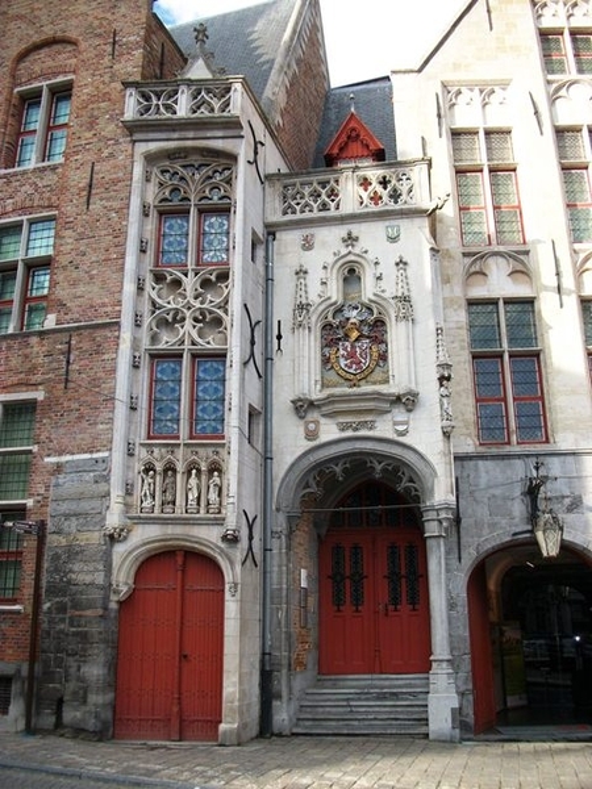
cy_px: 394
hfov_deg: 44.2
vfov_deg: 56.8
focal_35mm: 32
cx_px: 296
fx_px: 730
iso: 80
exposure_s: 1/400
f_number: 2.9
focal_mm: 5.7
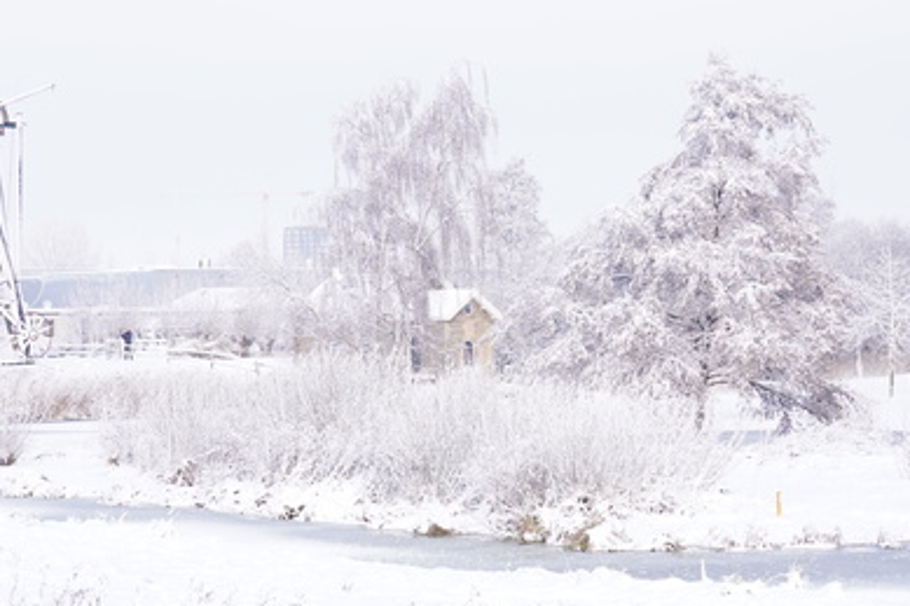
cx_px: 477
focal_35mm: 98
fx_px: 2466
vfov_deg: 14.0
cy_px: 340
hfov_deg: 20.9
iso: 200
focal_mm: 55
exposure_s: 1/100
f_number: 8
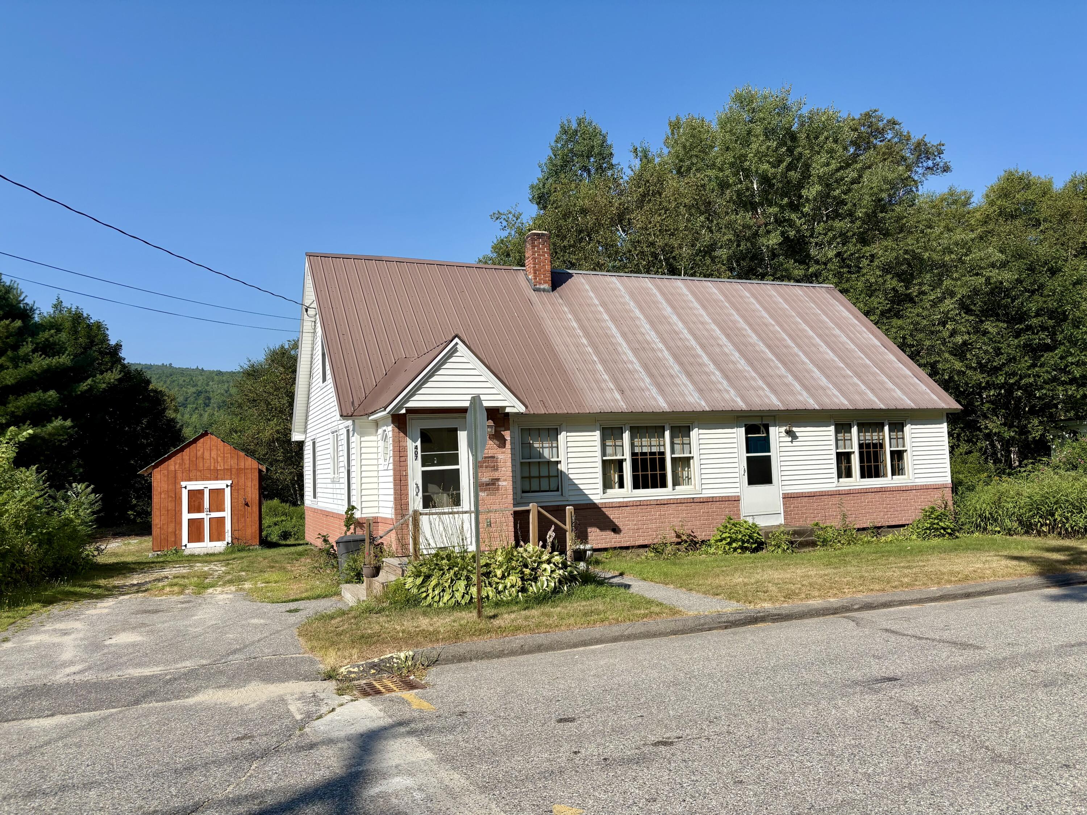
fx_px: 816
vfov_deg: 53.1
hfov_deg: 67.3
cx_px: 544
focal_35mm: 26
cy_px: 408
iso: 50
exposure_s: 1/4608
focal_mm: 5.96
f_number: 1.6
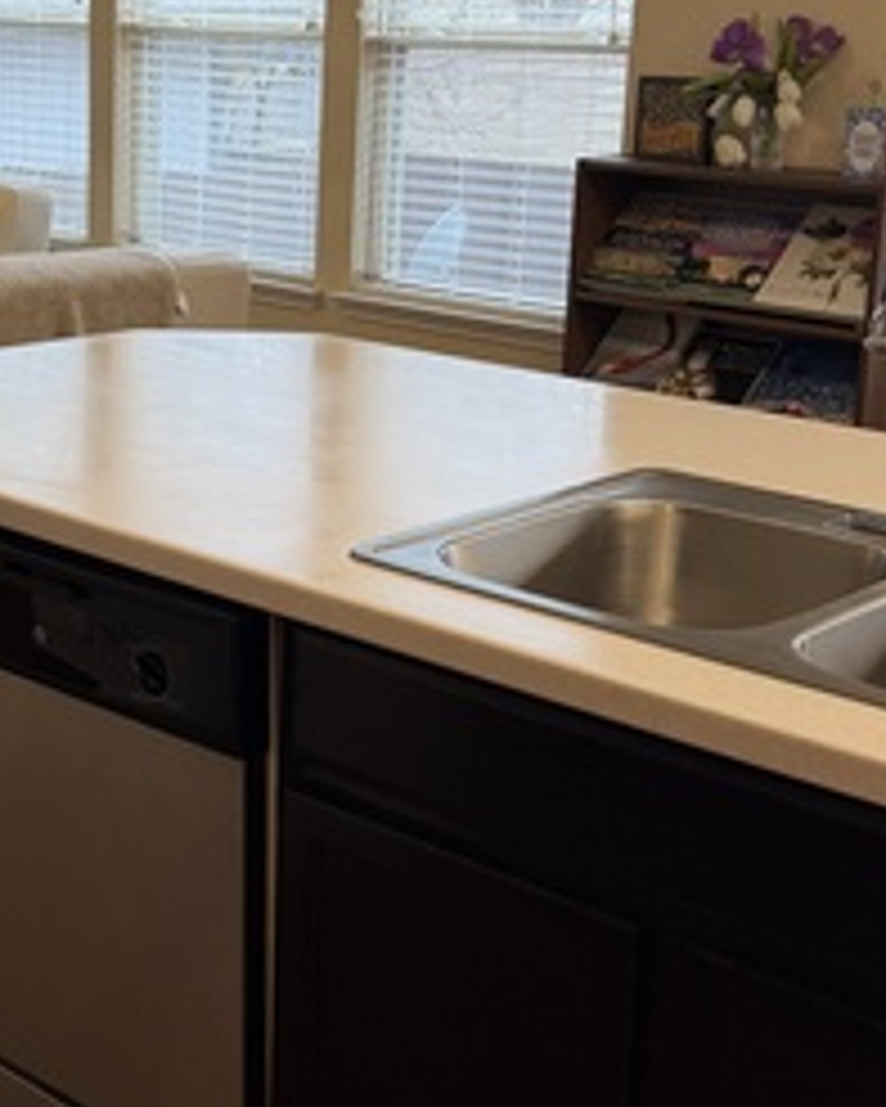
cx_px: 211
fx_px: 1998
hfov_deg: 24.7
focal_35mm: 61
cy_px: 446
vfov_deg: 30.9
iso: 125
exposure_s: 1/60
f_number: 1.78
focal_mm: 6.76
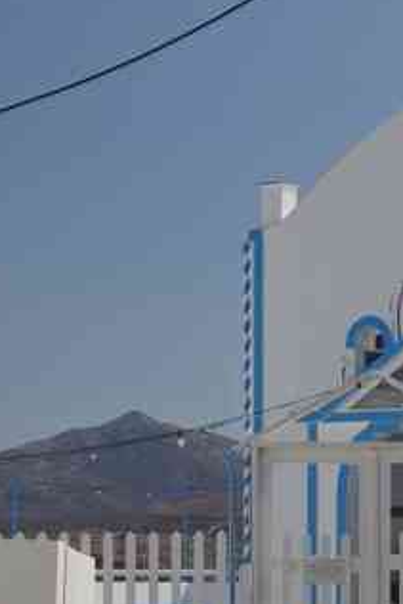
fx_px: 2600
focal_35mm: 155
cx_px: 627
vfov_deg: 13.2
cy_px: 472
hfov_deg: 8.6
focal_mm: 32.5
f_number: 5.6
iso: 100
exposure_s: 1/250
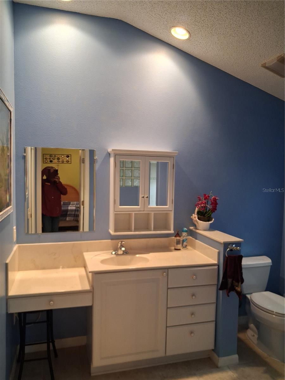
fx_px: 296
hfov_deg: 51.4
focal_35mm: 27
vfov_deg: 65.3
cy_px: 190
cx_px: 142
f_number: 1.8
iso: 400
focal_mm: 4
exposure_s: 1/60
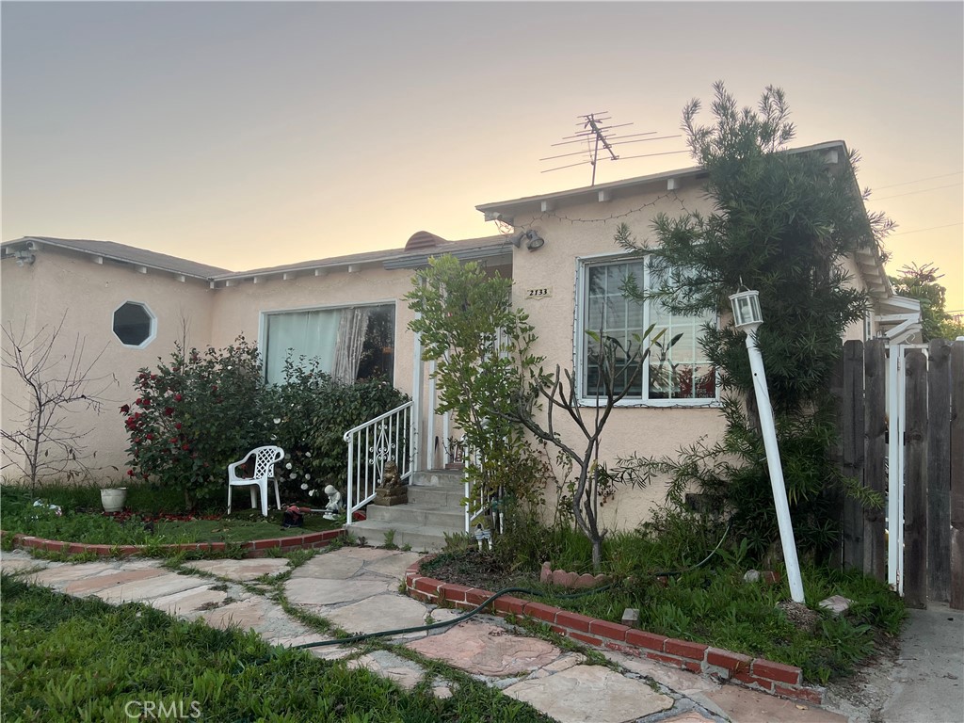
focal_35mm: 26
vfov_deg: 53.1
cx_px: 482
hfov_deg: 67.3
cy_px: 362
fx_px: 724
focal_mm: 5.7
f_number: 1.5
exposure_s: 1/488
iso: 50
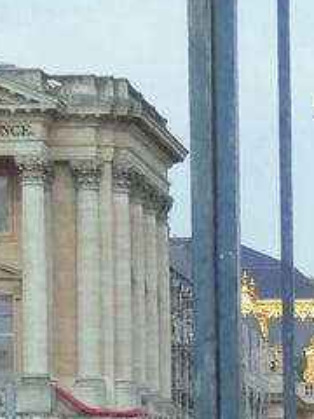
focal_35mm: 365
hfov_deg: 4.0
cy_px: 749
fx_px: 4415
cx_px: 775
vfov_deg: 5.4
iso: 80
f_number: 4.5
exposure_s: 1/400
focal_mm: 13.1
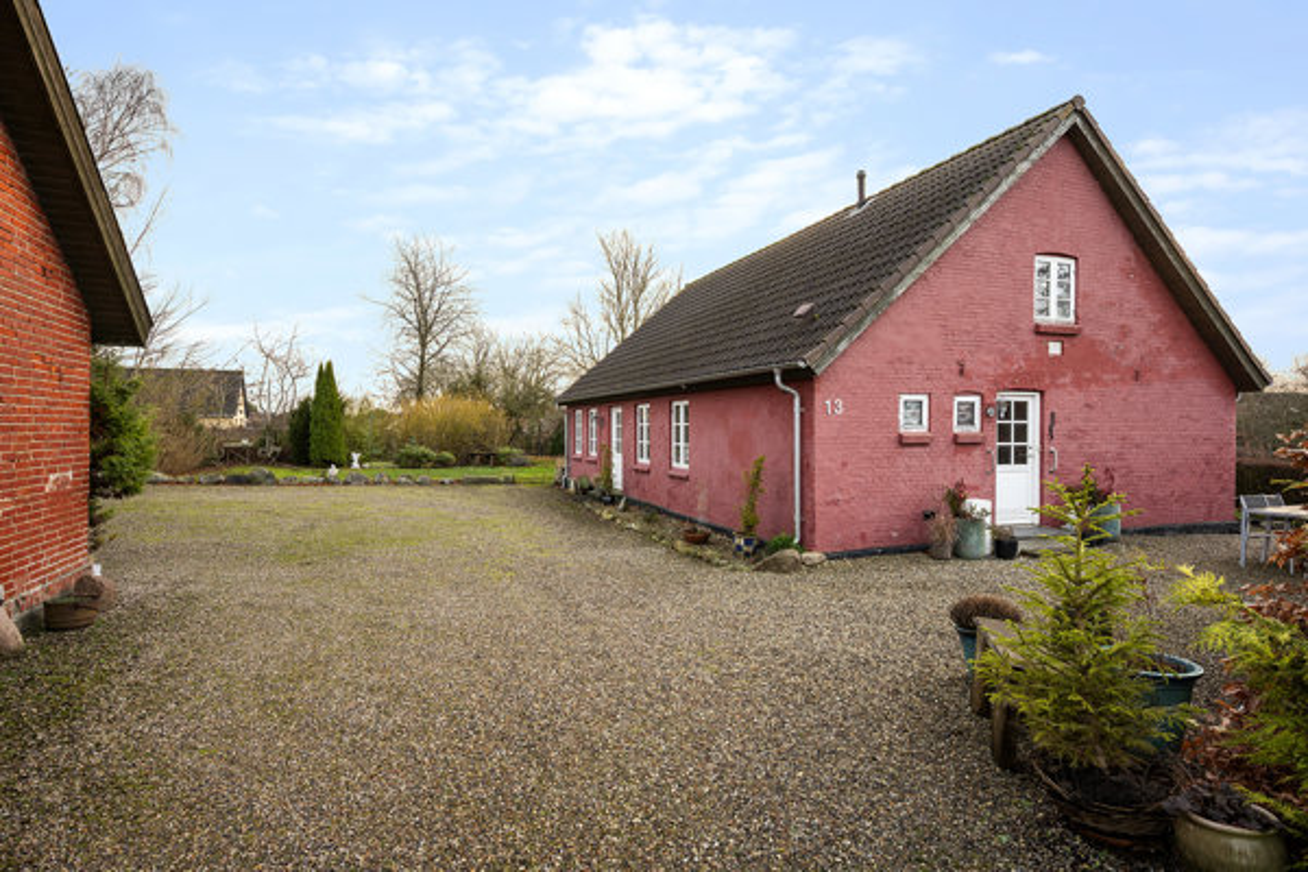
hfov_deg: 86.9
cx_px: 654
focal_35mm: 19
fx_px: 690
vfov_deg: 64.6
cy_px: 436
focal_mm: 19
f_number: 8
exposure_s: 1/20
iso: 200
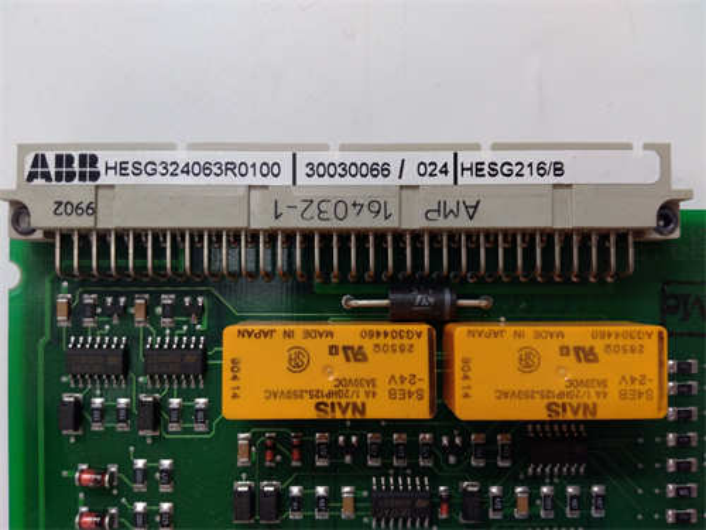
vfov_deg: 51.4
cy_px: 265
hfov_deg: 65.3
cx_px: 353
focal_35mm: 27
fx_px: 551
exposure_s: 1/33
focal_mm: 3.79
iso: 269
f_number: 2
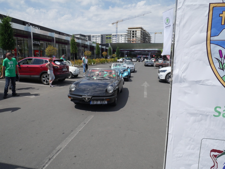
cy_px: 84
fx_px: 156
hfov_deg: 71.6
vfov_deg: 56.8
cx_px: 112
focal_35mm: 24
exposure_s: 1/3200
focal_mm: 12
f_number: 10
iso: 1600
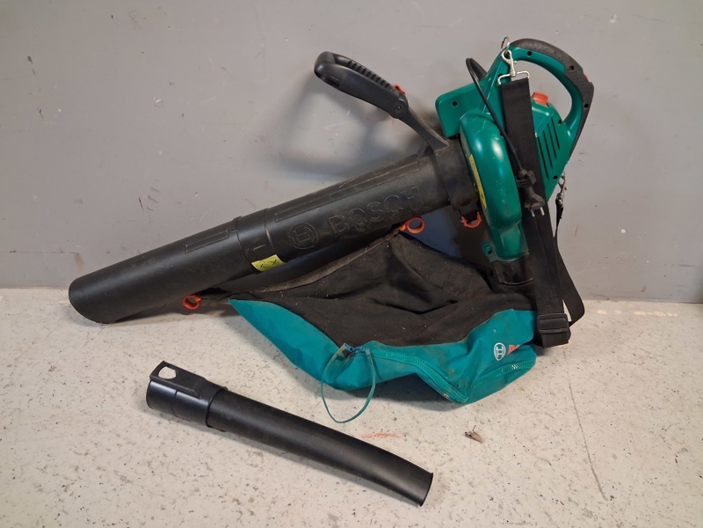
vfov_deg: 51.4
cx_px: 352
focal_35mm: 27
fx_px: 548
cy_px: 264
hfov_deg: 65.3
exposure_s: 1/33
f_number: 1.8
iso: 500
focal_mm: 4
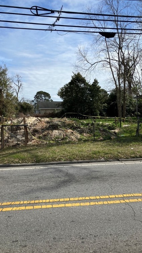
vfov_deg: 62.6
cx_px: 86
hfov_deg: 37.6
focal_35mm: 31
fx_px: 208
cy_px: 128
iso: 32
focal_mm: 3.99
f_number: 1.8
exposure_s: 1/2433
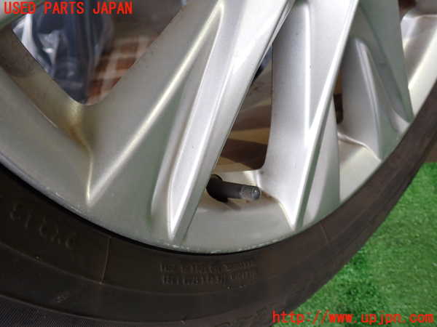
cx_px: 218
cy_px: 164
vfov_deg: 46.8
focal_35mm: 30
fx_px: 379
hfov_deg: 60.0
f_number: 2.3
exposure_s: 1/40
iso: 200
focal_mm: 5.4
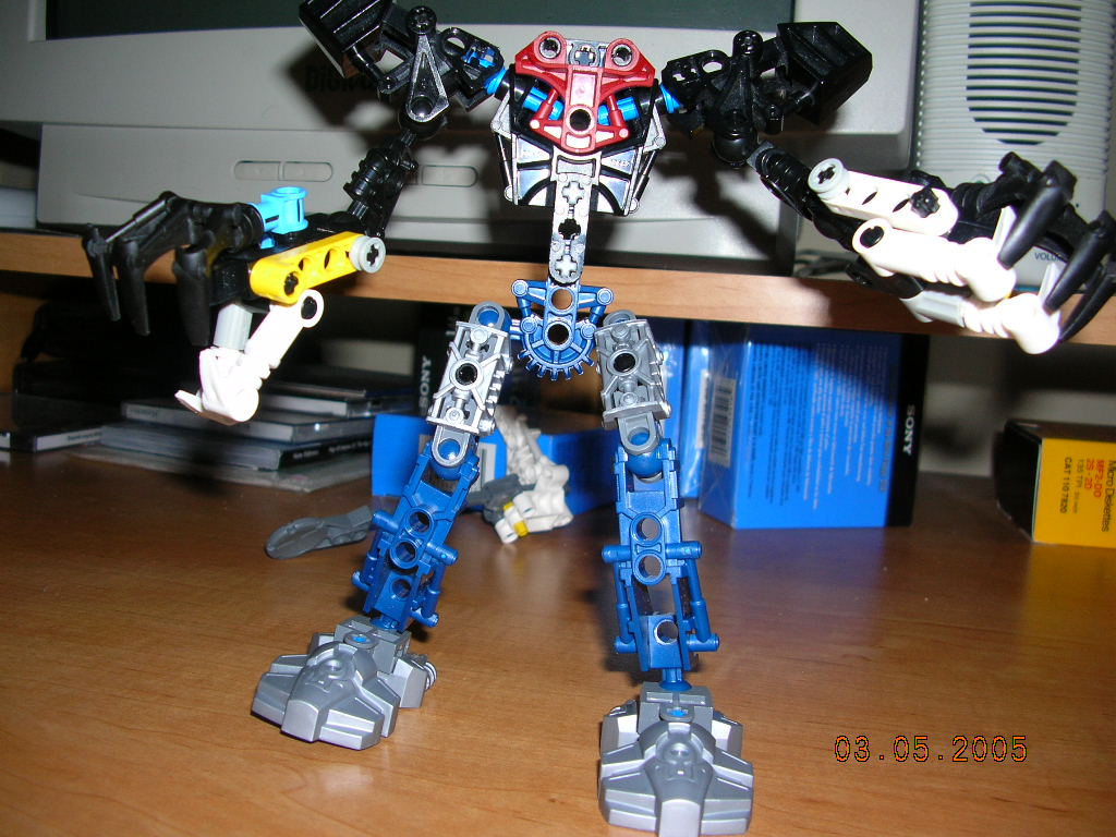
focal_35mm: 35
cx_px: 558
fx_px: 1128
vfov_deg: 40.7
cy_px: 418
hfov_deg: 52.6
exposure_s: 1/60.1
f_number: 2.8
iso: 50
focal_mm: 5.8
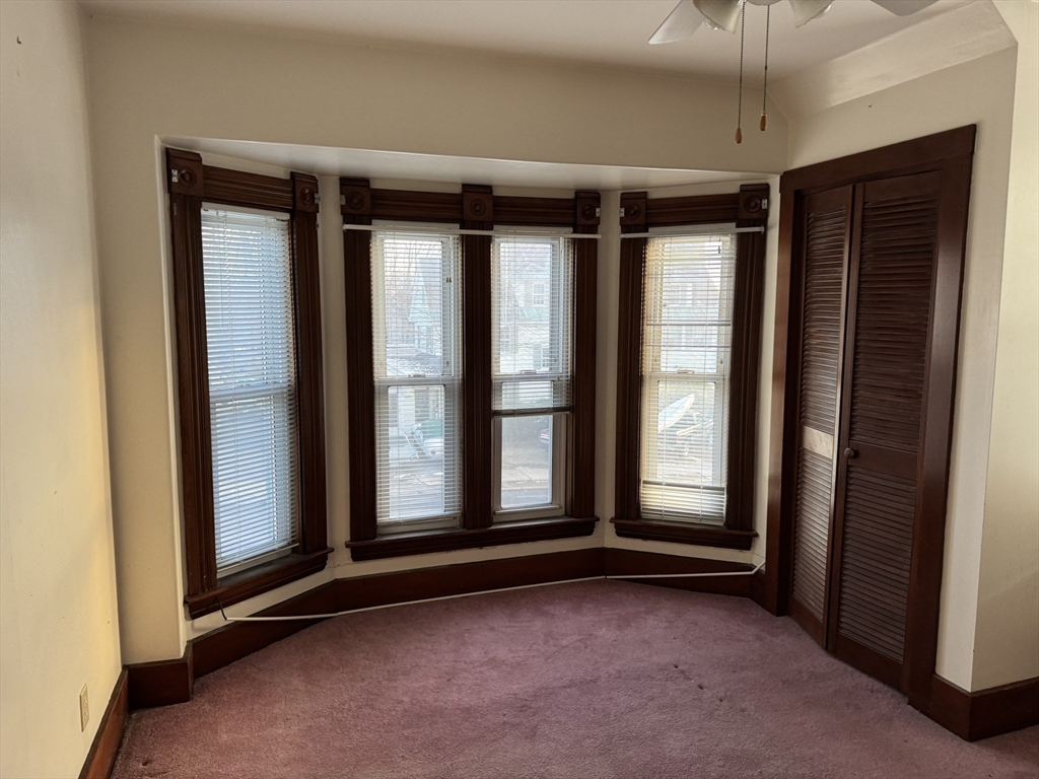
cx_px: 520
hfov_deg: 71.6
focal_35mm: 24
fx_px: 720
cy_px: 390
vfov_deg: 56.8
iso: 200
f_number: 1.78
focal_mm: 6.76
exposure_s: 1/60
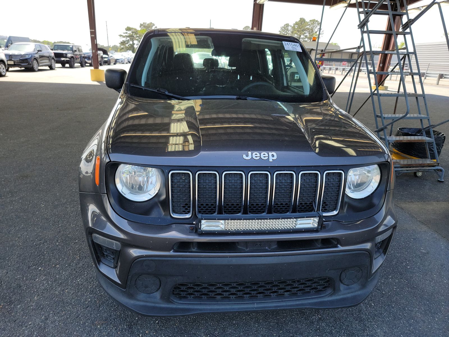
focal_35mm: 24
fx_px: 311
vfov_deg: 56.8
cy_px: 168
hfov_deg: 71.6
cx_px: 224
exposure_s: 1/227
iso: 50
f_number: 1.8
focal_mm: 6.7
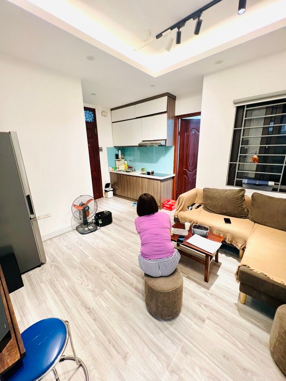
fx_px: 143
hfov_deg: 89.9
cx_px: 143
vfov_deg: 106.2
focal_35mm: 13
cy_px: 190
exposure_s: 1/50
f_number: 1.8
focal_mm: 1.57
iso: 250
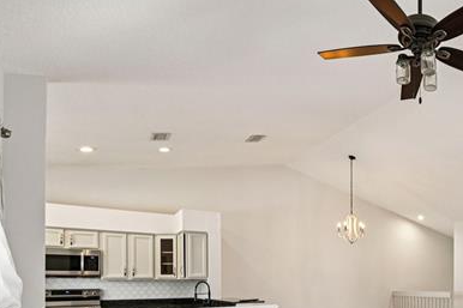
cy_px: 289
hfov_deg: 53.7
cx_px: 435
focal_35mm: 29
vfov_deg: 40.7
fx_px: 373
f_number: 8
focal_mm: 14
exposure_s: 1/50
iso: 1250
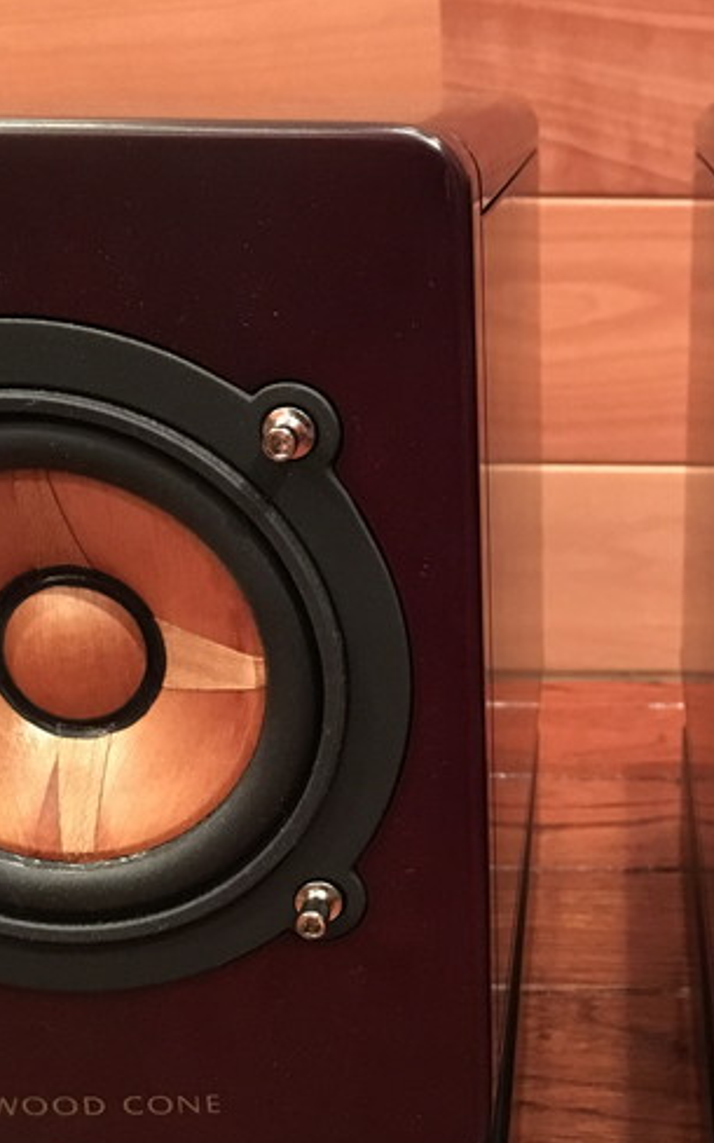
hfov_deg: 24.2
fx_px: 1619
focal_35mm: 52
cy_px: 697
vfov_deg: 38.7
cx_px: 640
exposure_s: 1/15
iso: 320
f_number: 2.2
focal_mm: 4.15
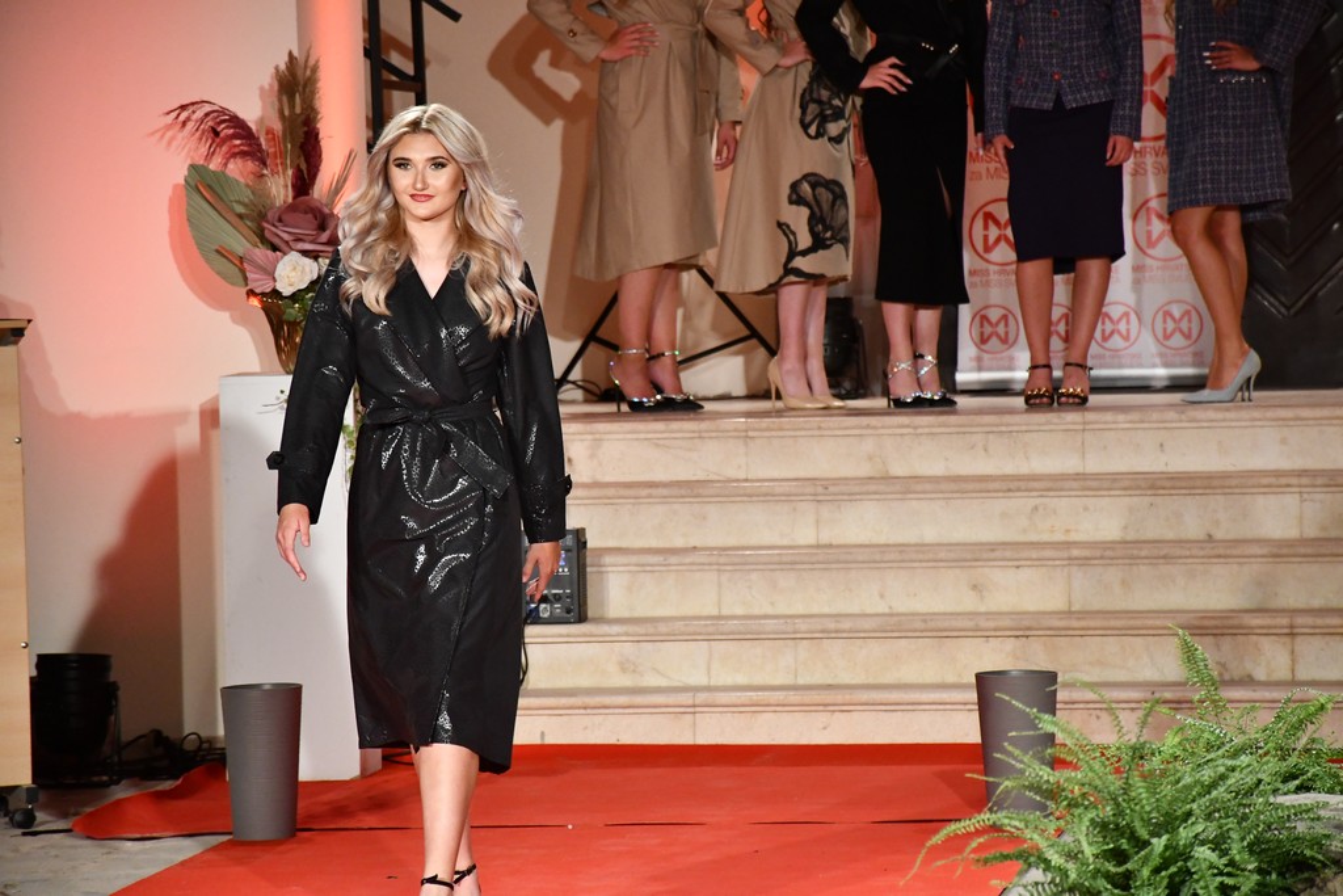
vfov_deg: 6.5
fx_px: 7835
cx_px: 672
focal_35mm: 210
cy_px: 448
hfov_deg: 9.8
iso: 3200
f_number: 5.6
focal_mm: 140
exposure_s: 1/320
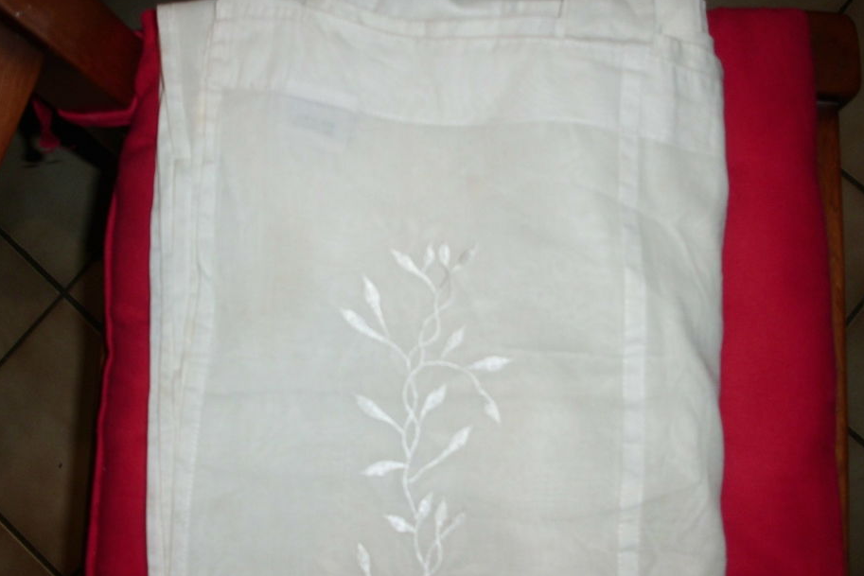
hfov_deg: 47.4
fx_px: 984
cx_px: 407
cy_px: 267
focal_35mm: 41
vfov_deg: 32.6
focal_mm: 6.3
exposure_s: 1/60
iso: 64
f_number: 2.9
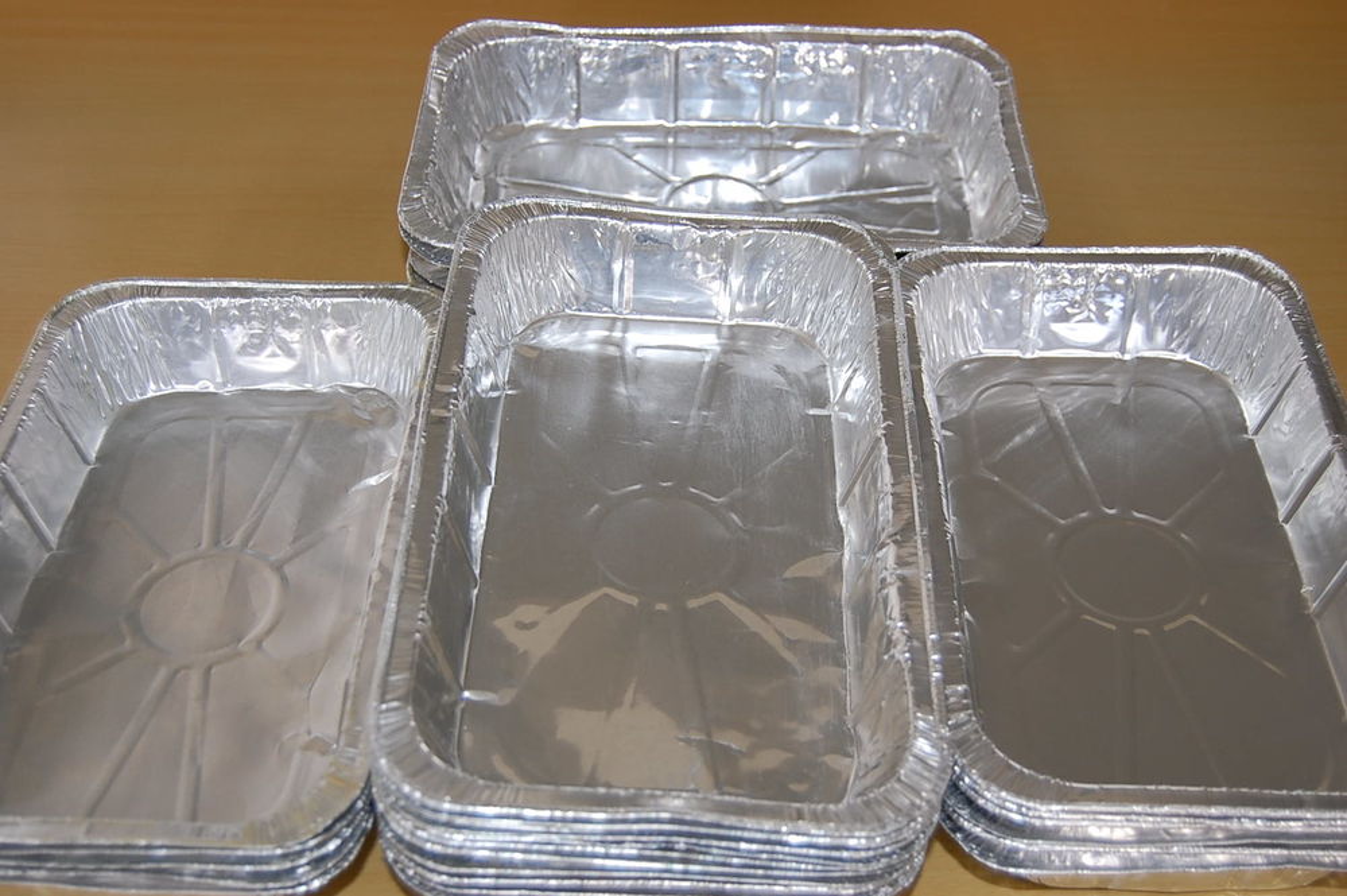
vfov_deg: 29.8
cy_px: 448
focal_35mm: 45
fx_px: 1682
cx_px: 674
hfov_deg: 43.6
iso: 400
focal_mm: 30
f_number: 4.2
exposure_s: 1/60
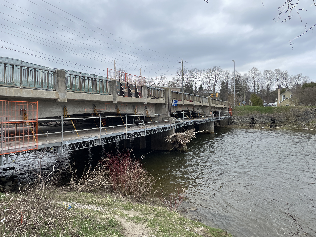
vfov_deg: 53.1
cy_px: 118
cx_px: 158
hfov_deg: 67.3
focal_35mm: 26
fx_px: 237
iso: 32
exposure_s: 1/2132
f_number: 1.6
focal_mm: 4.2
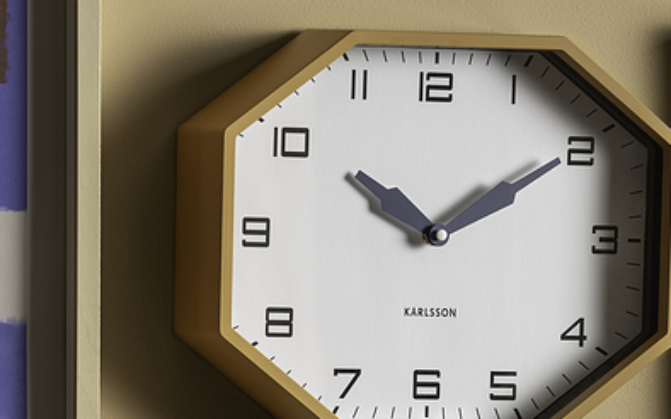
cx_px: 380
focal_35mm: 370
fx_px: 6764
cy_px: 338
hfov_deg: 5.7
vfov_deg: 3.5
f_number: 7.1
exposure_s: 1/125
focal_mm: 165
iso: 31
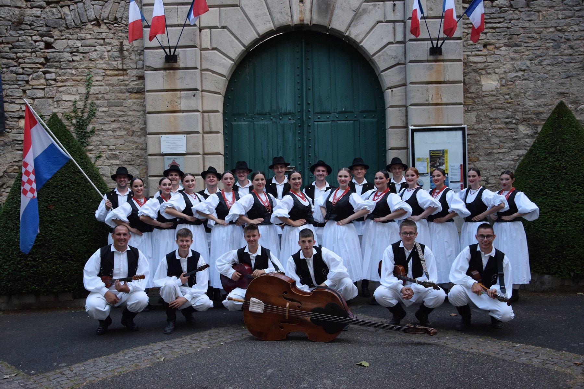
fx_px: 608
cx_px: 292
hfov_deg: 51.3
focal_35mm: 38
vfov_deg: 35.5
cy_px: 194
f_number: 4
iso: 1100
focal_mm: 25
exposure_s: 1/60
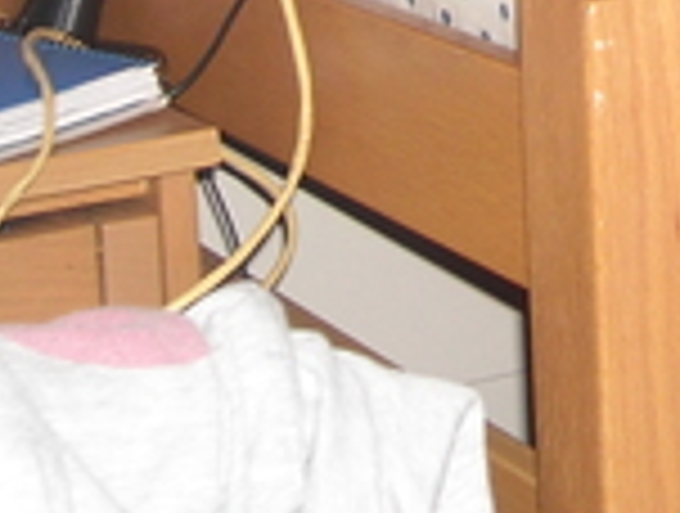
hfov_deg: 12.9
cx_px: 874
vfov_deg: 9.4
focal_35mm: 148
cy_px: -536
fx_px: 2914
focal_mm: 5.7
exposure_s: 1/60
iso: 100
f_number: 2.8
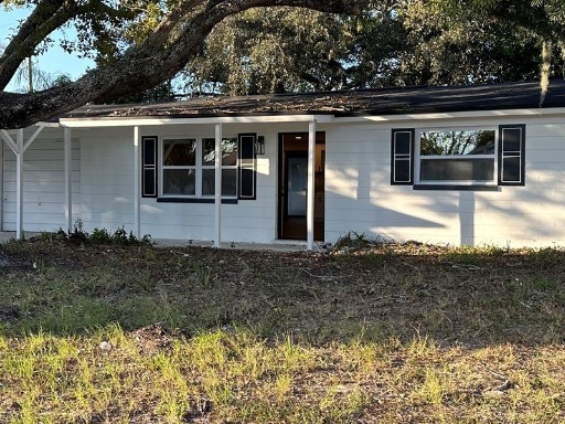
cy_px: 202
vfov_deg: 30.3
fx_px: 783
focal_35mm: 48
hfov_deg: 39.5
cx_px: 222
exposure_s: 1/762
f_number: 1.78
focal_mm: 6.86
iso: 80
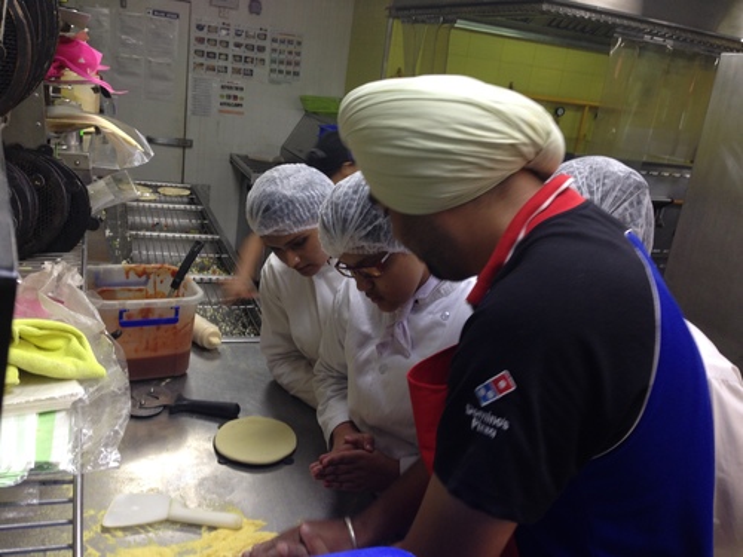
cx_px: 372
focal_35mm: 33
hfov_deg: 55.4
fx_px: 708
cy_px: 278
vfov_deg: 42.9
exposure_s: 1/20
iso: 64
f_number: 2.4
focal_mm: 4.12
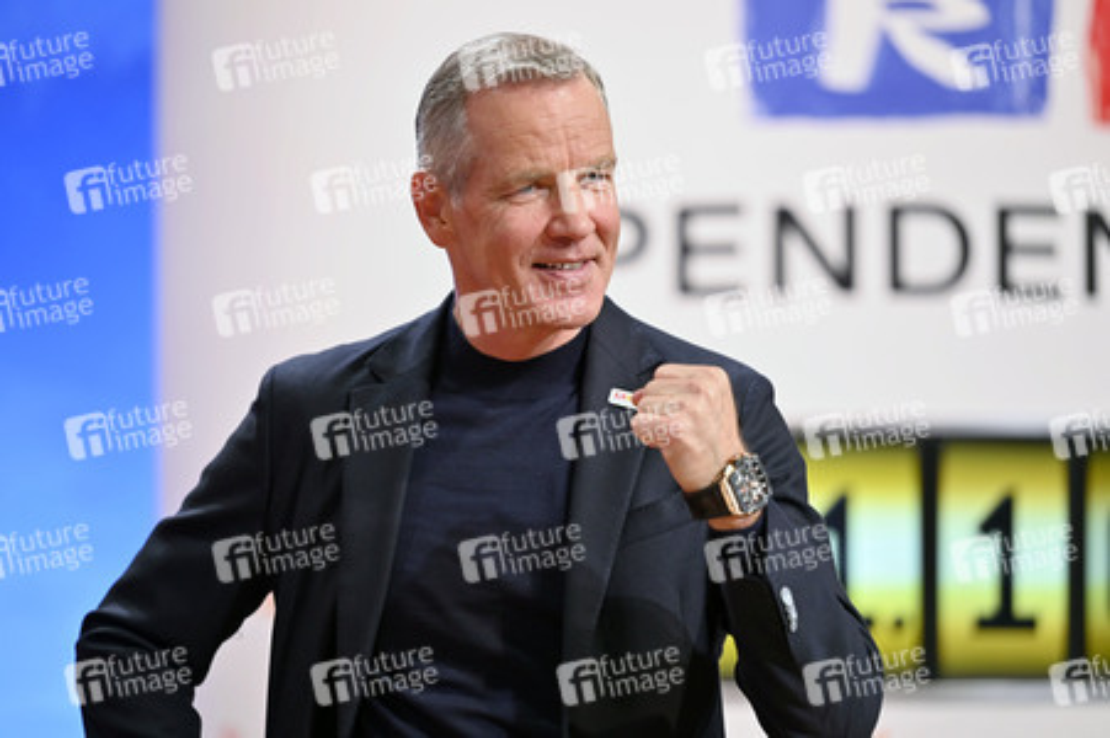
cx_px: 555
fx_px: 4930
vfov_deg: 8.6
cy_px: 369
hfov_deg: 12.8
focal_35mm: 160
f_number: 2.8
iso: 1250
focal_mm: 160
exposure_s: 1/320
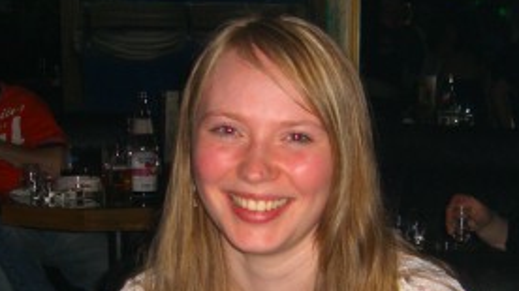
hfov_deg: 23.7
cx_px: 258
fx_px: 1238
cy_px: 255
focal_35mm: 90
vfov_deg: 13.3
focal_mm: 7.9
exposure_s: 1/60
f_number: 2.8
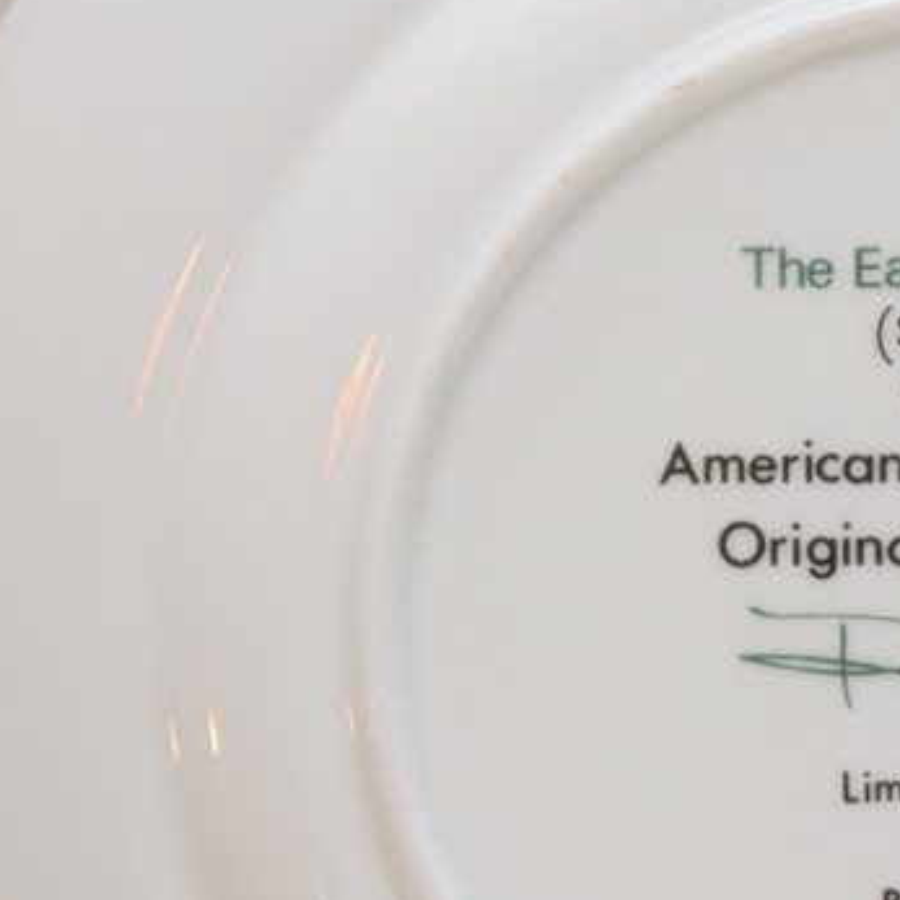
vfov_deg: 8.6
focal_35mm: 202
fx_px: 5948
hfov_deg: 8.6
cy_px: 556
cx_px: 983
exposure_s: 1/60
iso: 800
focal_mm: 55
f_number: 5.6
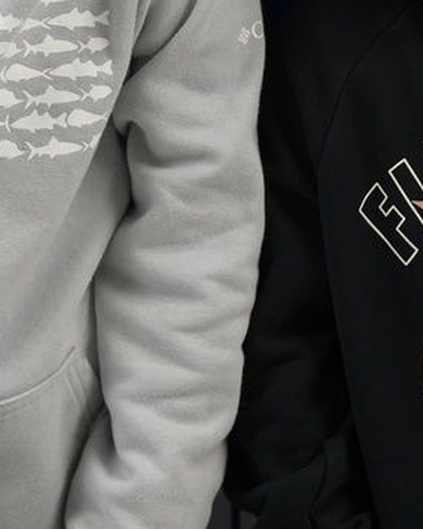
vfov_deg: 16.5
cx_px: 222
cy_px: 68
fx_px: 1799
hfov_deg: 13.4
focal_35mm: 115
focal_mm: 42
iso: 3200
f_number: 4.5
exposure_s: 1/160
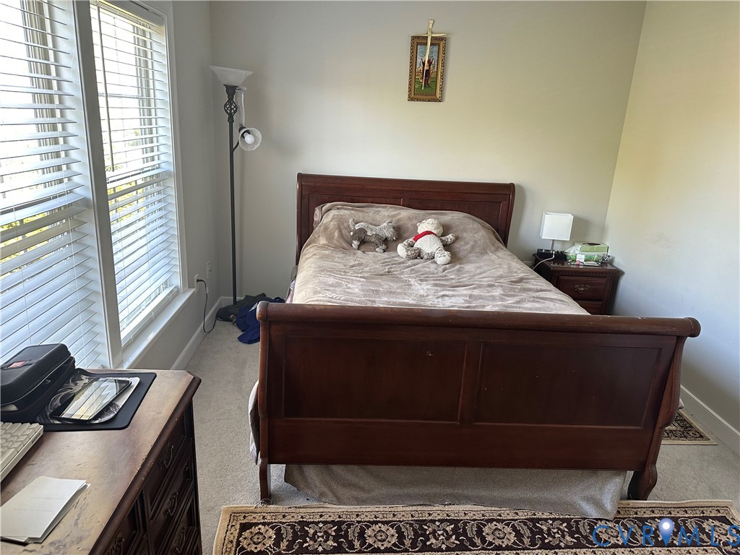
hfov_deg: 71.6
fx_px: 513
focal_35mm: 24
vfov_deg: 56.8
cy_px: 278
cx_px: 370
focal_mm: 6.86
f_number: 1.78
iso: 250
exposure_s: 1/91
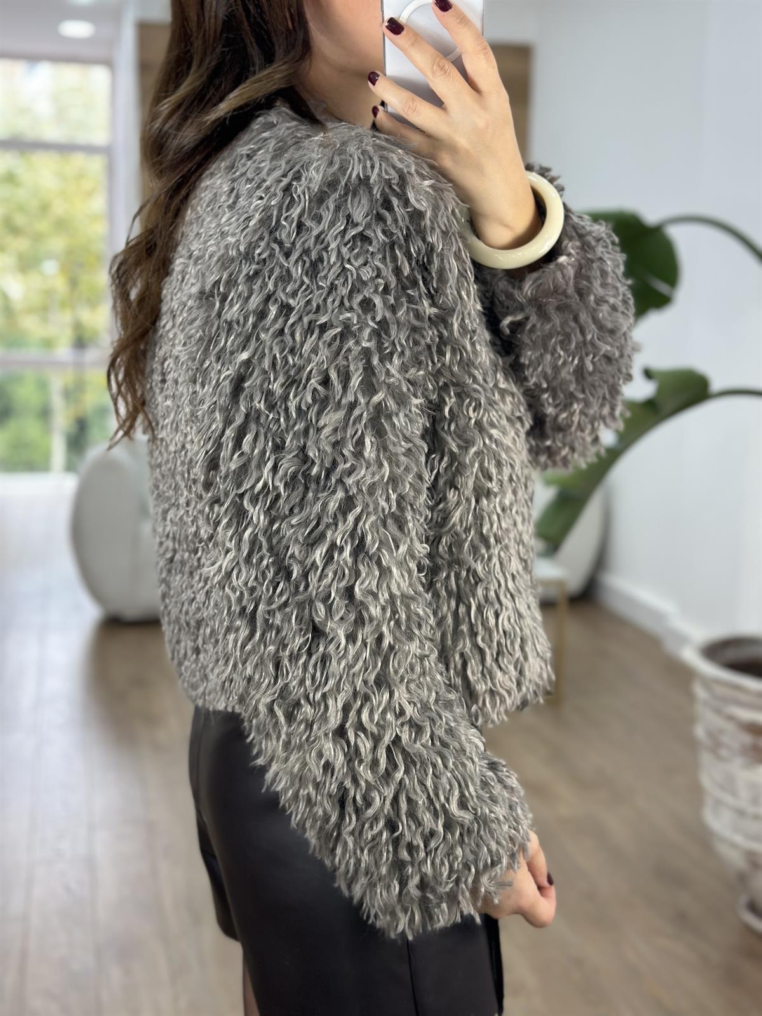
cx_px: 381
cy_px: 508
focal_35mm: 48
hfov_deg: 30.3
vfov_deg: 39.7
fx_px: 1409
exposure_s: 1/100
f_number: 1.78
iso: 64
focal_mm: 6.86
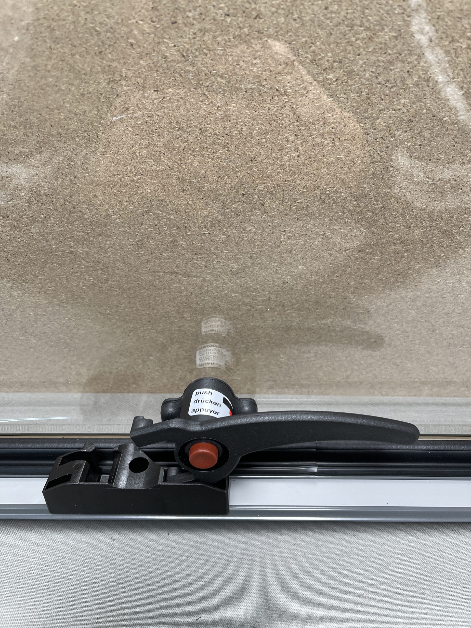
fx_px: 472
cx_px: 236
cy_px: 314
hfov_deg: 53.1
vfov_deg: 67.3
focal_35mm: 26
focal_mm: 5.1
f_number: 1.6
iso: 100
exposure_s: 1/100
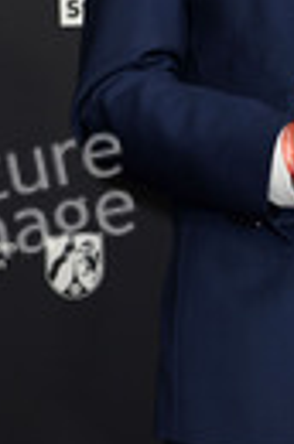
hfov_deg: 6.3
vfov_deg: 9.5
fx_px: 2660
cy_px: 44
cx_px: 332
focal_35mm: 216
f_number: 4
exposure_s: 1/250
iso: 800
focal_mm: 70
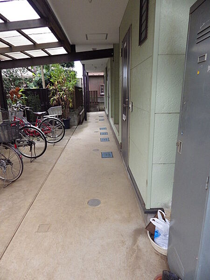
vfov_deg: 76.4
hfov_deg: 61.1
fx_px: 178
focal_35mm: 22
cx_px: 105
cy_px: 140
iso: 250
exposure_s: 1/45
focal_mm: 4
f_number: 3.1
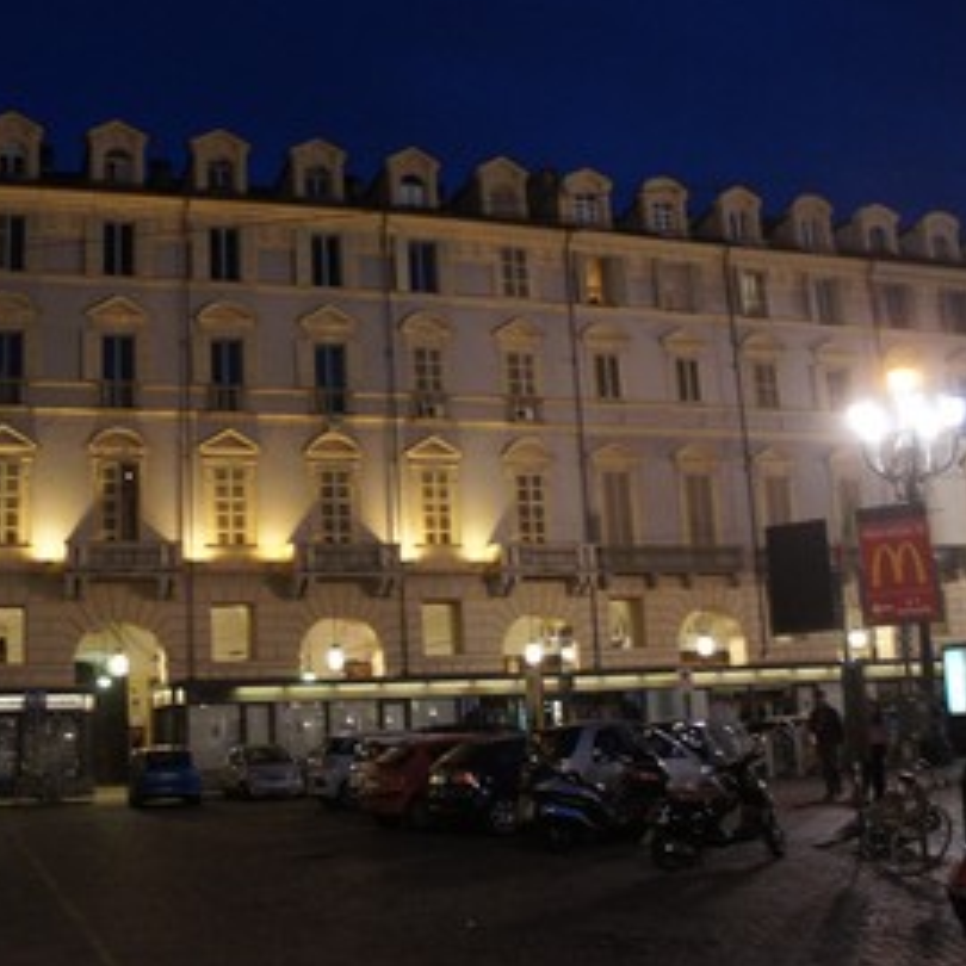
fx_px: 1231
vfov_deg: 42.8
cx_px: 336
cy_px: 519
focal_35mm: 39
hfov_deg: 42.4
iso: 1600
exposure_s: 1/60
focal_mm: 18
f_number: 3.5
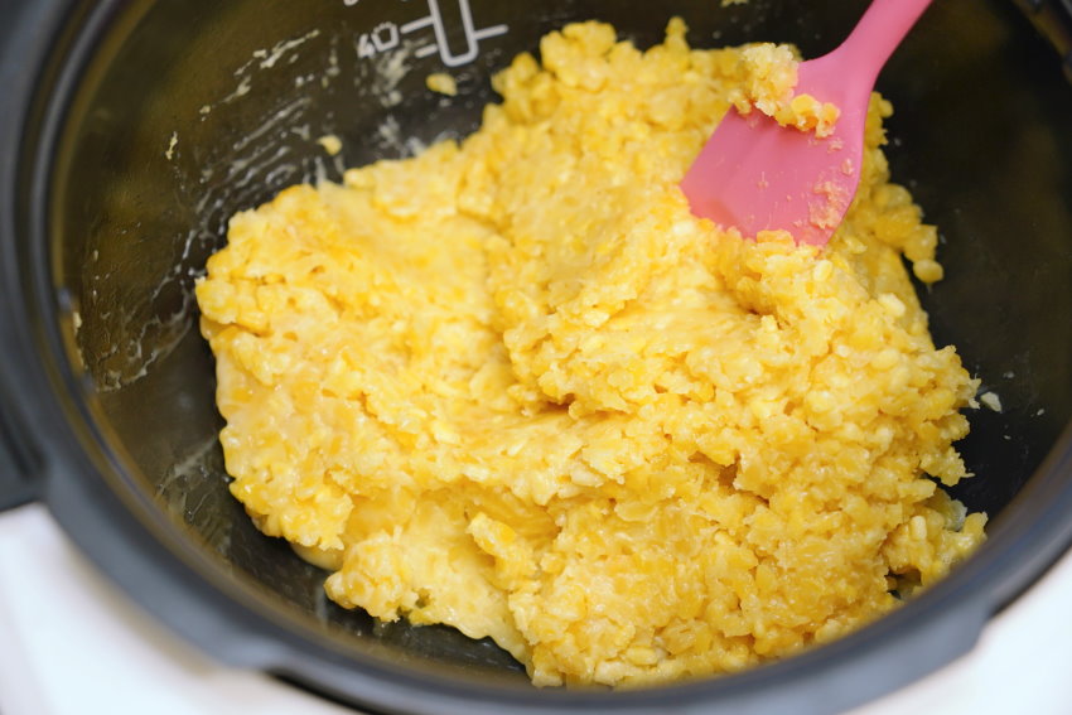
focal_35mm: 59
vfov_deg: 23.0
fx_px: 1757
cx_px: 536
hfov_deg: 33.9
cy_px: 358
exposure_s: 1/60
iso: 1000
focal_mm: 59
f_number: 4
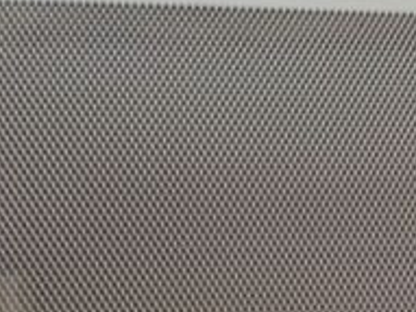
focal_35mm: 83
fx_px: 997
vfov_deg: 17.2
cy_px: 347
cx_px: 436
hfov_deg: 22.5
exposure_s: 1/20
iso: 100
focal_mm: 4.12
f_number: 2.4
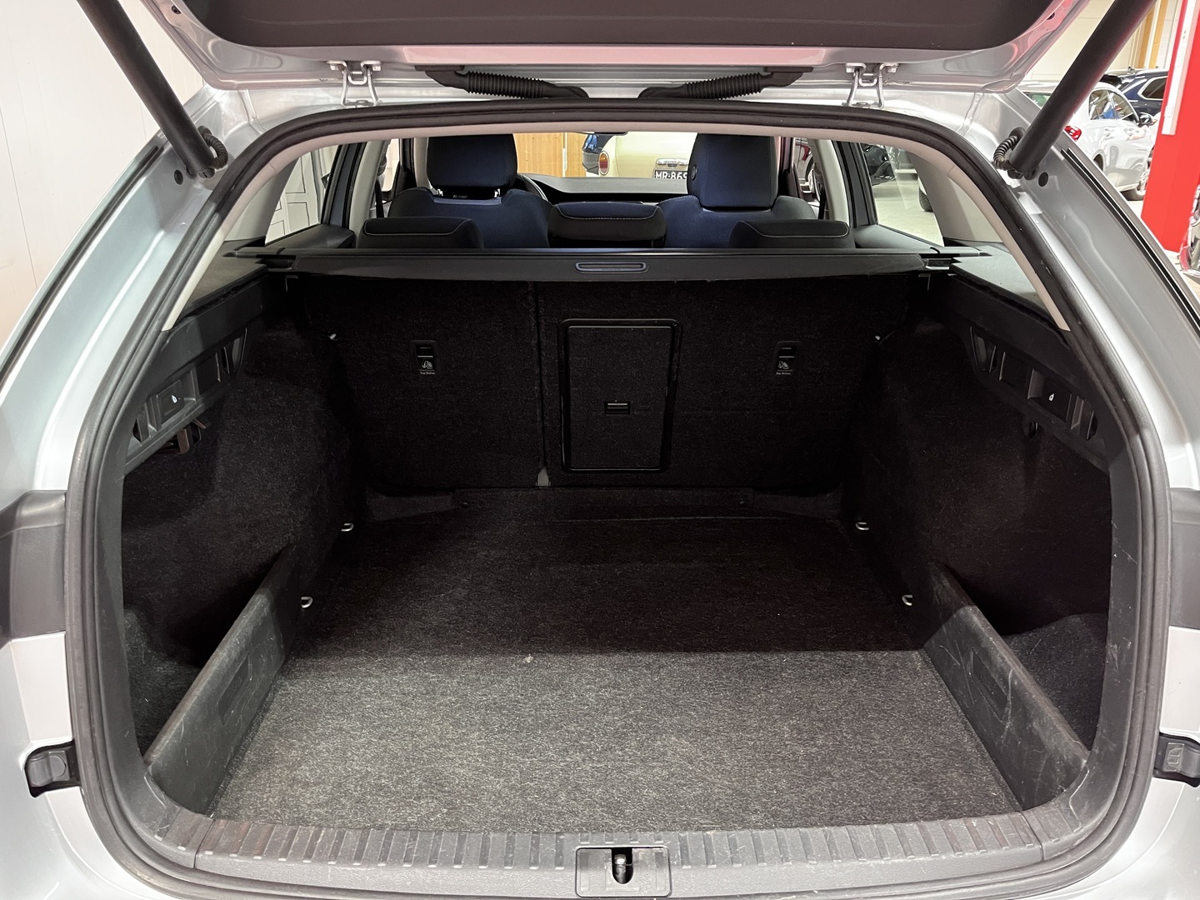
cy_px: 450
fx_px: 901
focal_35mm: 26
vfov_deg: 53.1
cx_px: 600
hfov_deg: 67.3
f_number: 1.6
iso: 640
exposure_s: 1/34
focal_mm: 5.1
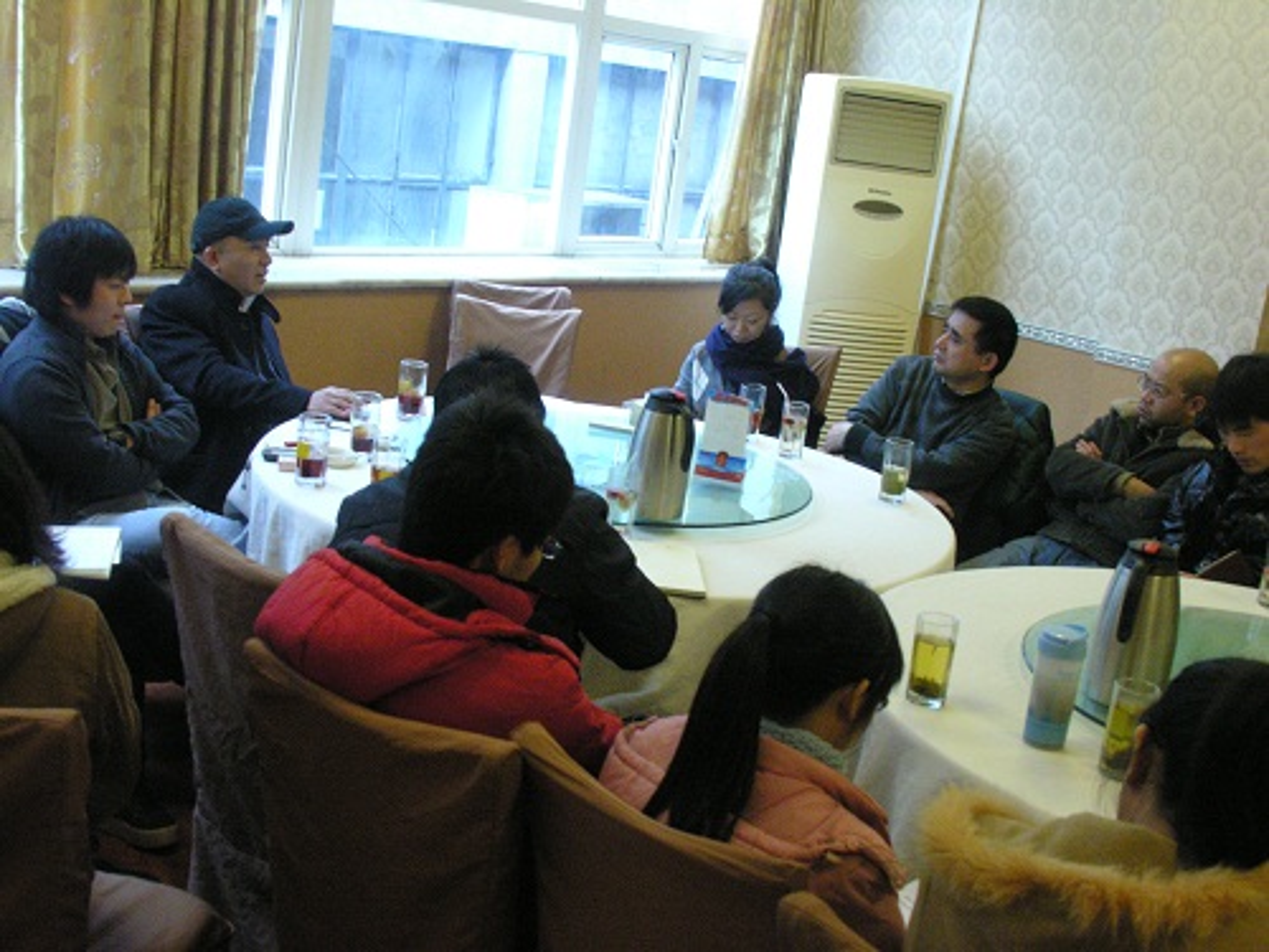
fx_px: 1576
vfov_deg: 33.6
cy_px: 476
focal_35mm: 43
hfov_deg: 43.9
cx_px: 634
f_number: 5.2
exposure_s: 1/15
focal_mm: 11
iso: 400
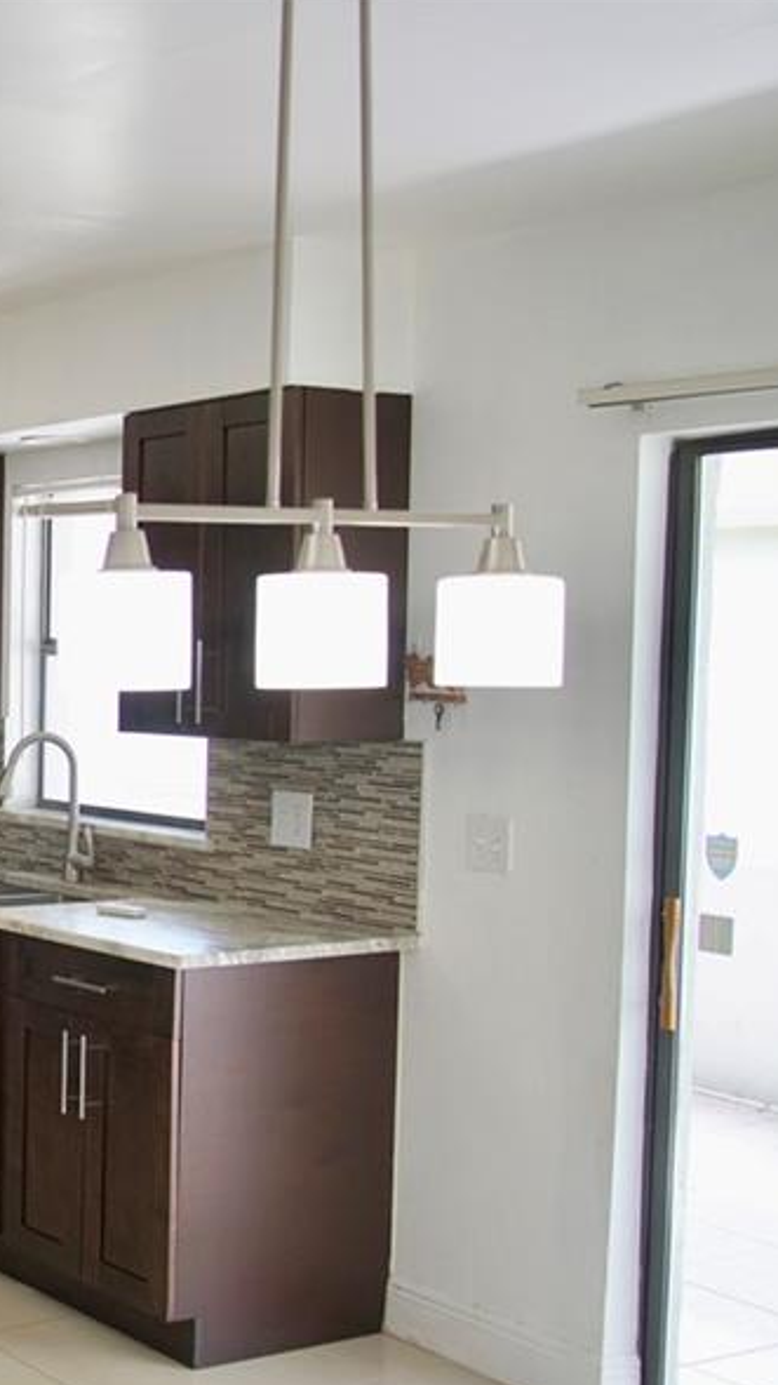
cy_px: 788
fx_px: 1872
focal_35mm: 51
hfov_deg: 21.0
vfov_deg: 40.5
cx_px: -280
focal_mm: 28
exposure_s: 1/160
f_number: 4
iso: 800
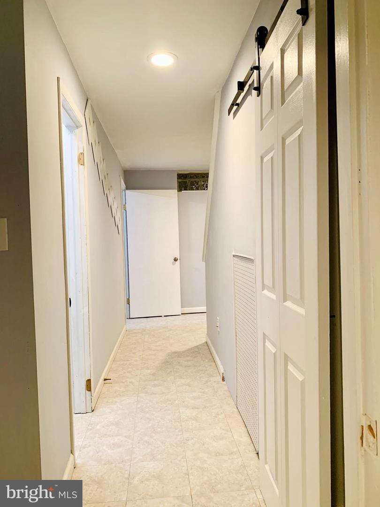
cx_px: 190
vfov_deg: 67.3
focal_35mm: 26
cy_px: 254
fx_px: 381
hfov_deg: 53.1
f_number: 1.8
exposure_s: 1/60
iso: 160
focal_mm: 4.25
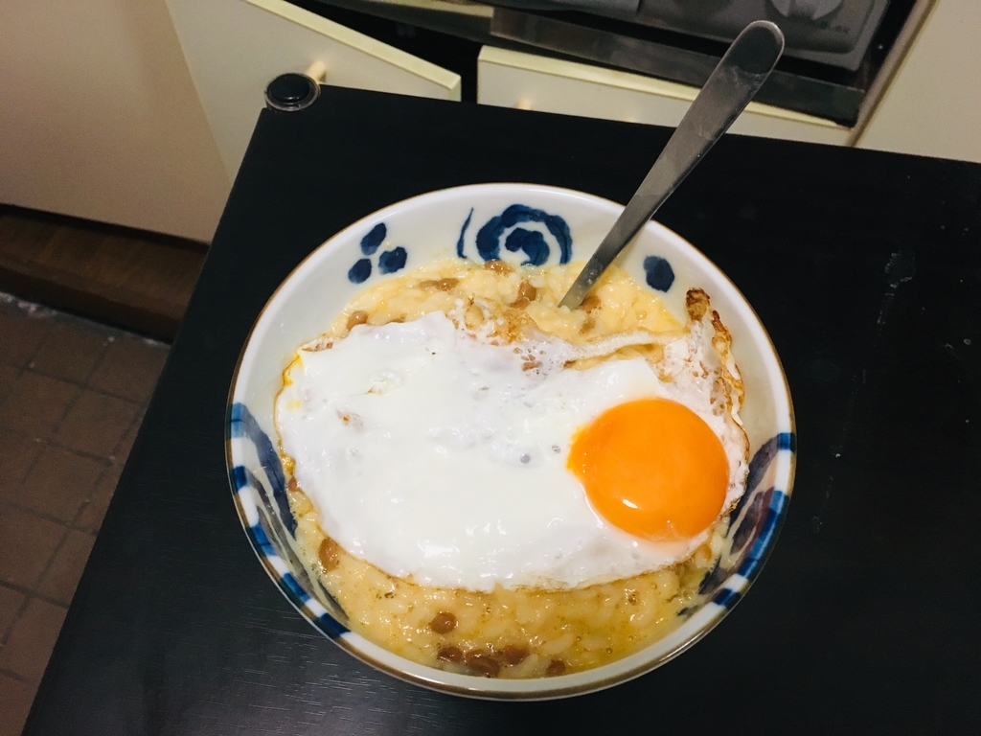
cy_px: 368
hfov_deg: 61.7
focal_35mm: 29
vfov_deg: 48.2
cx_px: 490
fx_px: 822
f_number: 2.2
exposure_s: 1/33
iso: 200
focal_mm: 4.15
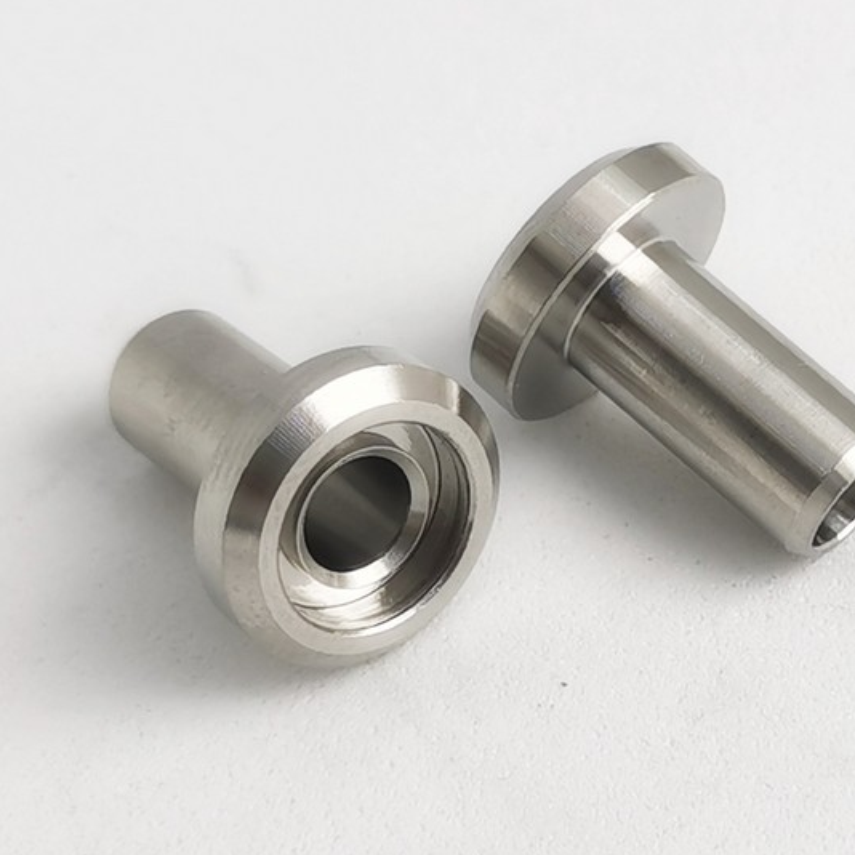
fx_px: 1788
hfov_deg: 26.8
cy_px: 413
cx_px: 503
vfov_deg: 26.9
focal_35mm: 64
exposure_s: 1/864
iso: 50
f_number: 1.8
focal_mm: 5.58
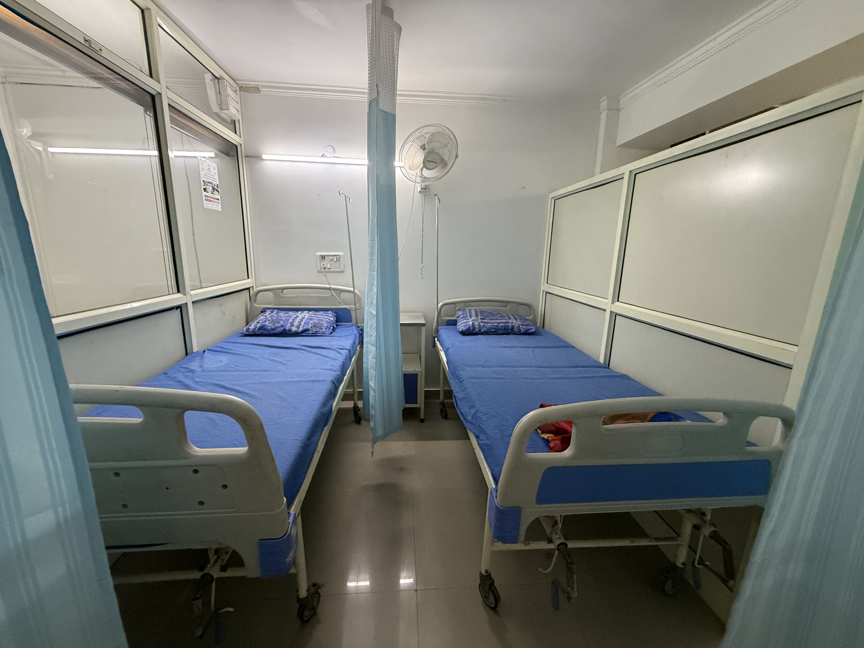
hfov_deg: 102.1
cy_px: 324
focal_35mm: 14
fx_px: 349
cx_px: 432
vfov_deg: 85.7
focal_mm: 2.22
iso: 640
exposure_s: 1/100
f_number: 2.2
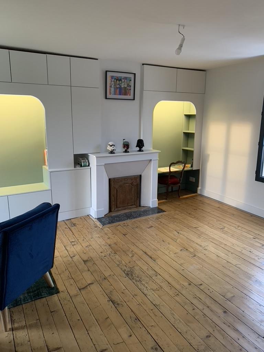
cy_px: 176
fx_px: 264
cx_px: 132
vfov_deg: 67.3
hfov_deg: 53.1
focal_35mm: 26
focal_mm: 4.25
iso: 320
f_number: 1.8
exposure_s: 1/60
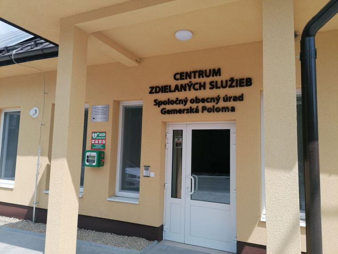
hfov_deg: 65.3
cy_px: 127
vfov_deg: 51.4
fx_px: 264
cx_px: 169
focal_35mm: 27
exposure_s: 1/1250
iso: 50
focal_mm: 4.75
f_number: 1.8
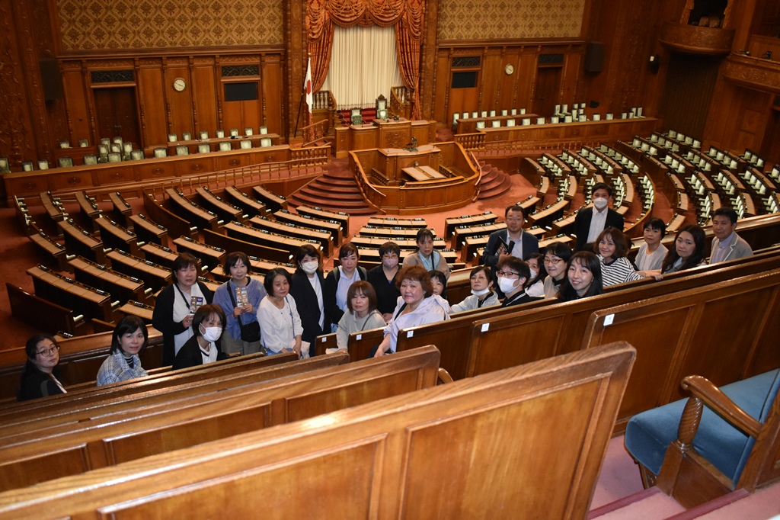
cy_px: 260
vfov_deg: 43.6
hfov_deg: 61.9
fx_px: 650
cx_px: 390
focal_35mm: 30
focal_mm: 20
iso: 3200
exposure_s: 1/60
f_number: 3.8
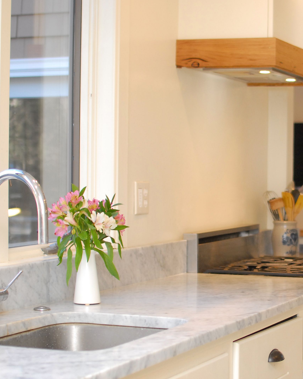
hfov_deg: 17.2
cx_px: 238
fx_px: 996
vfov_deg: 21.5
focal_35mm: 89
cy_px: 220
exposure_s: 1/250
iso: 400
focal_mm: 35
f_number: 2.5
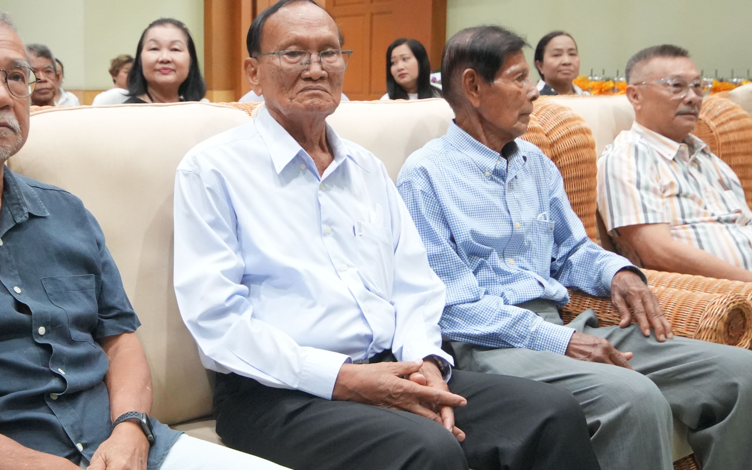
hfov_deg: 40.7
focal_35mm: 49
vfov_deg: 26.3
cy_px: 203
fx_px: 1004
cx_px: 268
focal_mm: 20
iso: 4000
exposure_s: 1/60
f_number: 5.6
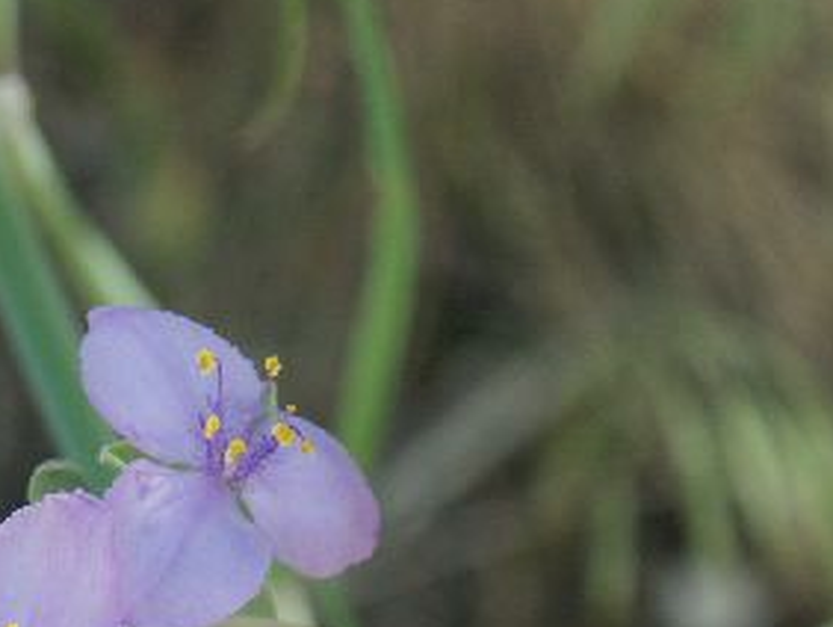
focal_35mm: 390
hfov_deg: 5.1
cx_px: 89
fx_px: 9393
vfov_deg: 3.8
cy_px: 689
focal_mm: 43.52
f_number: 3.5
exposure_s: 1/125
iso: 200
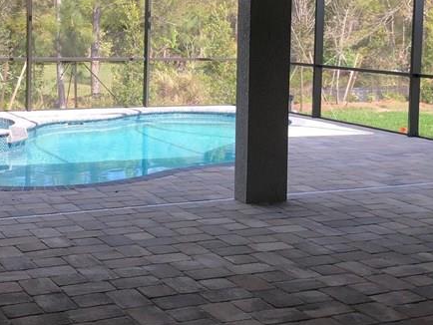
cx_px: 172
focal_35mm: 66
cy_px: 96
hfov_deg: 29.3
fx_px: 826
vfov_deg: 22.1
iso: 20
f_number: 1.8
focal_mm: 3.99
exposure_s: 1/372
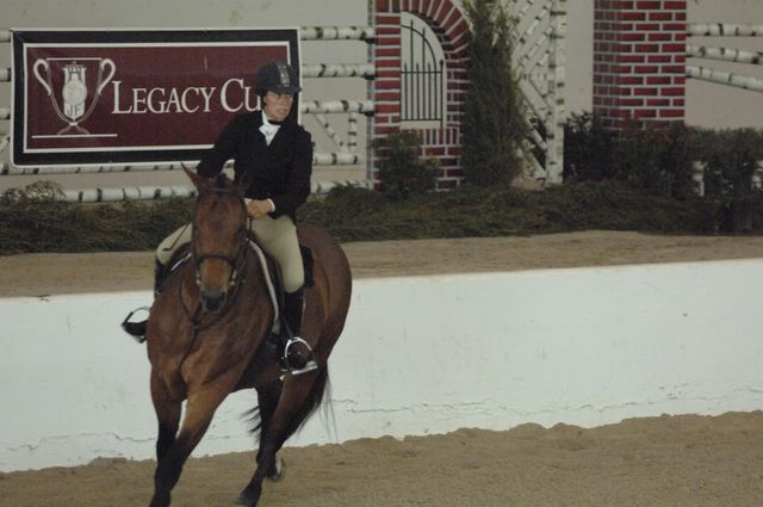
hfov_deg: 8.3
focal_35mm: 248
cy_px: 254
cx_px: 382
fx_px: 5239
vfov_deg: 5.5
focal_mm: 165
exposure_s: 1/320
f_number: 2.8
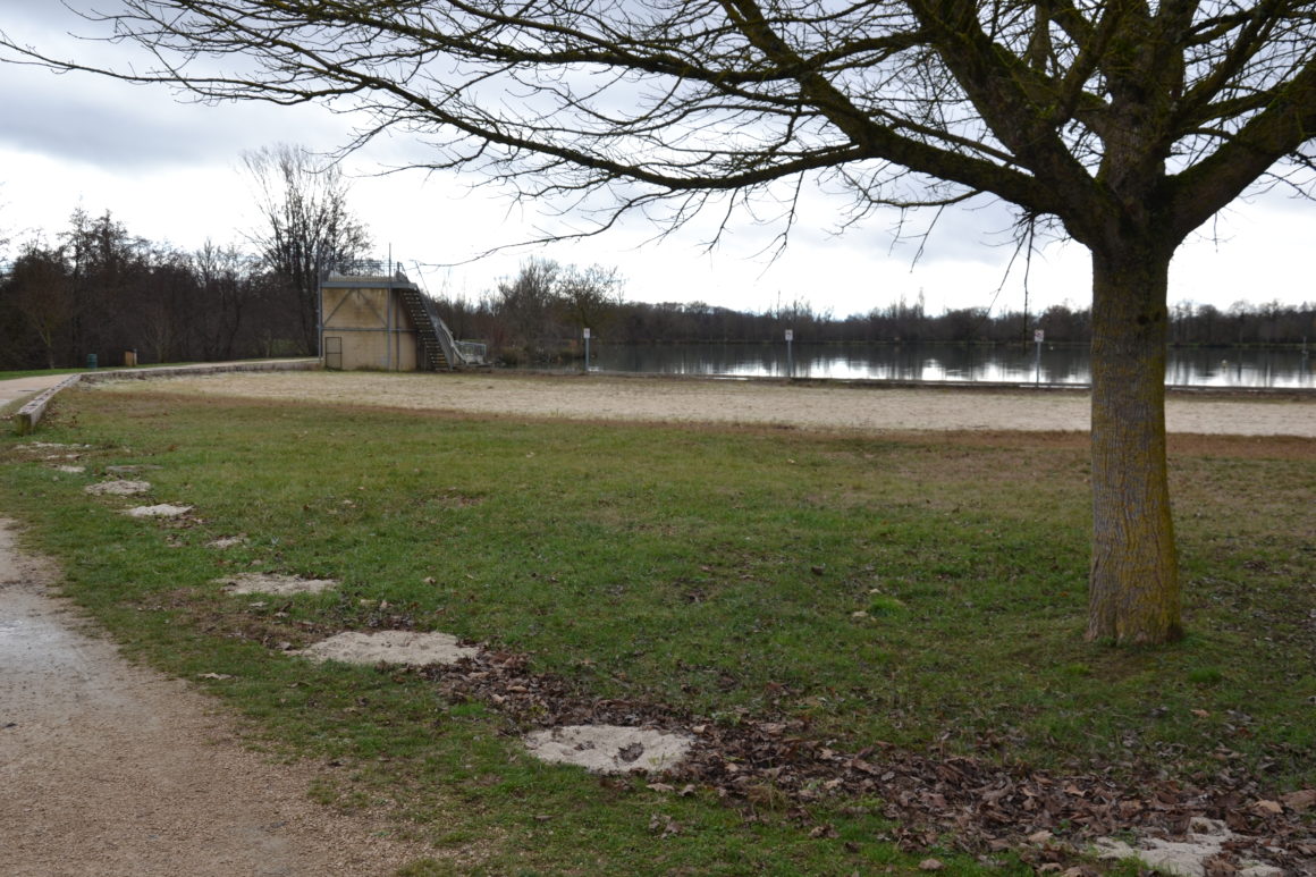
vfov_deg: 35.5
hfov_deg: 51.3
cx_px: 658
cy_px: 438
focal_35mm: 38
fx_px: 1371
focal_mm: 25
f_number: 6.3
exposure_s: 1/160
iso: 100
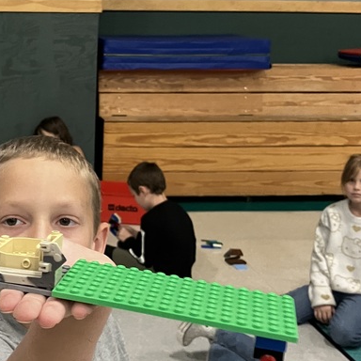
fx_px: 779
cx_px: 40
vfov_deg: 26.0
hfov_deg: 25.3
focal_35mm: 66
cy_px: 139
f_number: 1.8
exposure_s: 1/60
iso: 200
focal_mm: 3.99
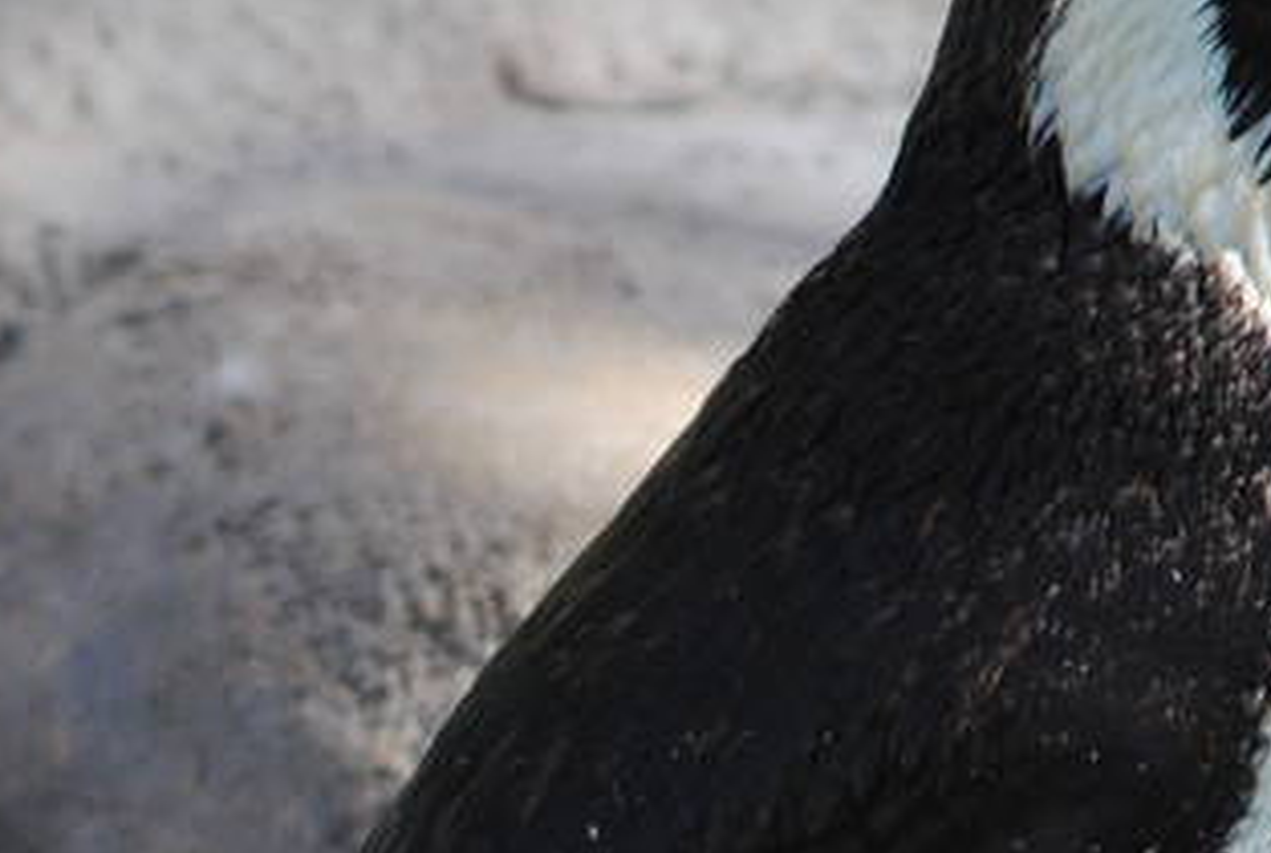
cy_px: 1184
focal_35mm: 1419
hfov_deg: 1.5
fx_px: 50178
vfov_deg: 1.0
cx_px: 93
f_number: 5
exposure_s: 1/500
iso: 280
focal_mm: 185
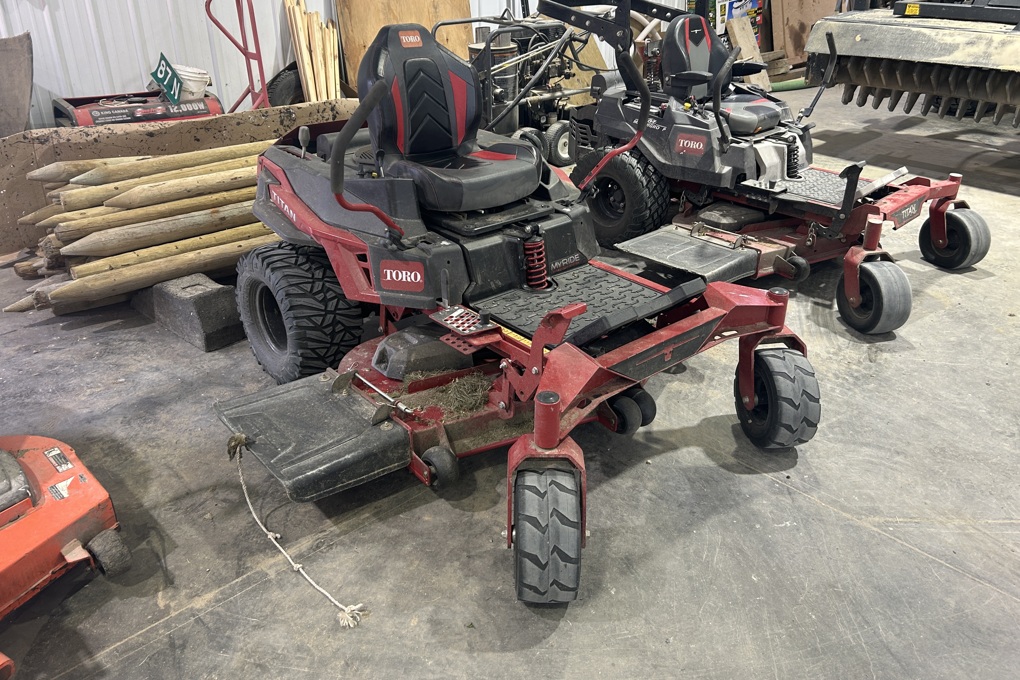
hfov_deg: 65.5
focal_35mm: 28
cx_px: 516
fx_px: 793
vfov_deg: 46.4
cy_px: 314
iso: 80
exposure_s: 1/60
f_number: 1.5
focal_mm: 5.7
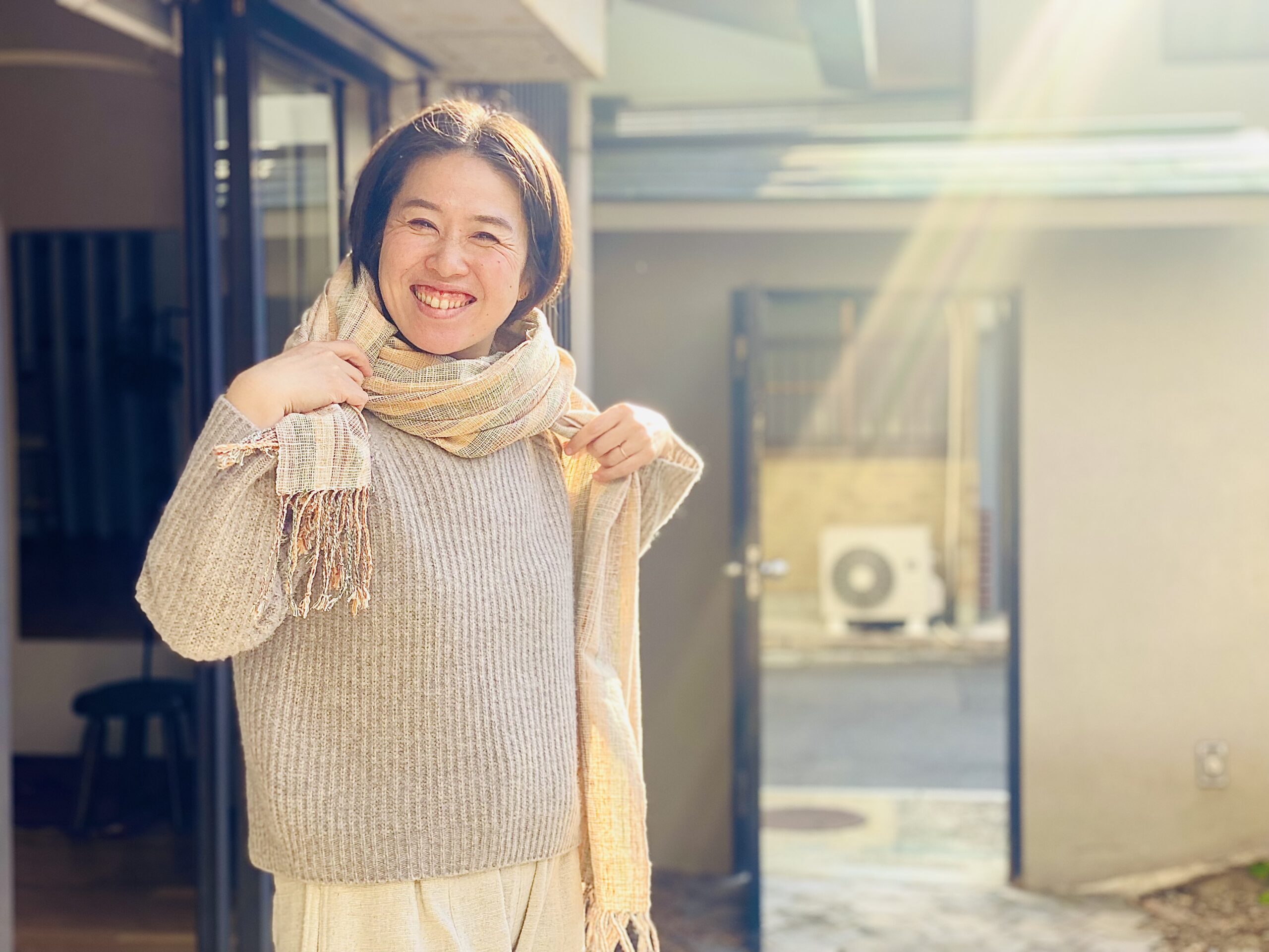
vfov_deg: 28.0
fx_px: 1906
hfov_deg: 36.8
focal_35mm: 52
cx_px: 634
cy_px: 476
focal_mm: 6
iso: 20
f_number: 2
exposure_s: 1/174
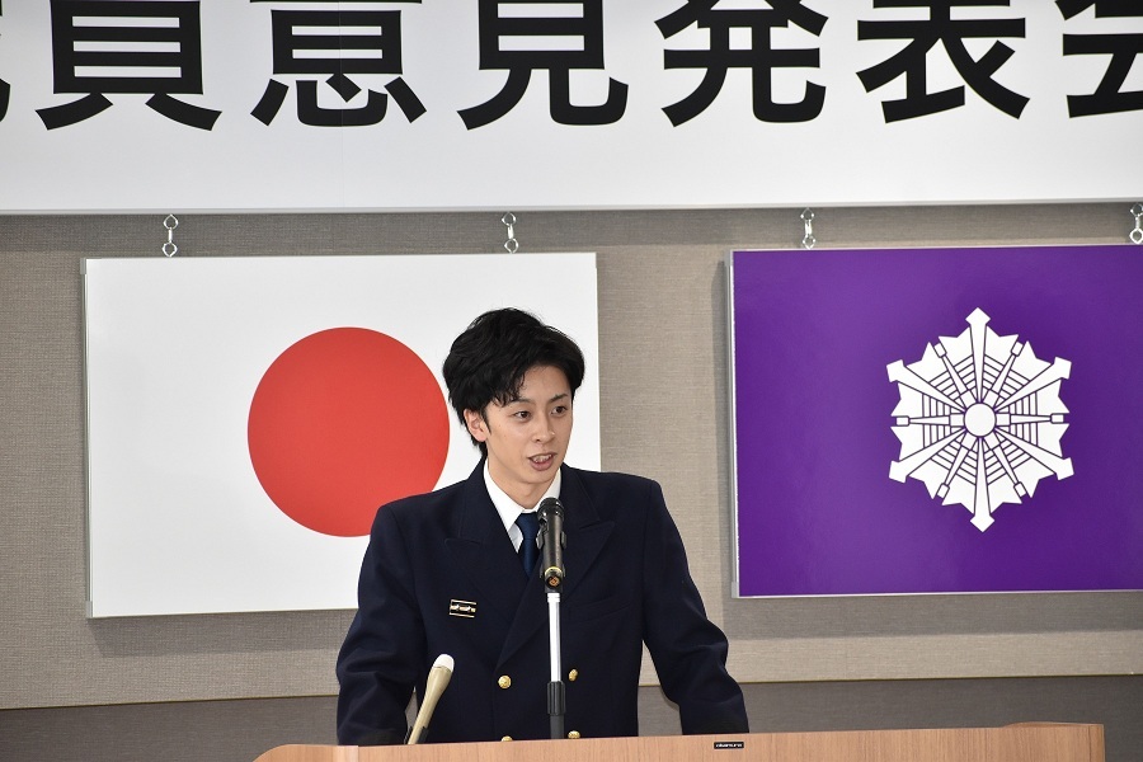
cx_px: 572
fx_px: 8334
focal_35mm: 262
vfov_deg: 5.2
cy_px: 381
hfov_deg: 7.8
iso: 1250
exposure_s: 1/160
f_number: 5.3
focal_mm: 175
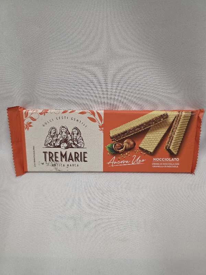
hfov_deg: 58.9
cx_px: 103
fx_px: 182
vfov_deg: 73.9
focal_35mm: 23
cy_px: 138
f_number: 1.7
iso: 320
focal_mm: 6.3
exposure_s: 1/101
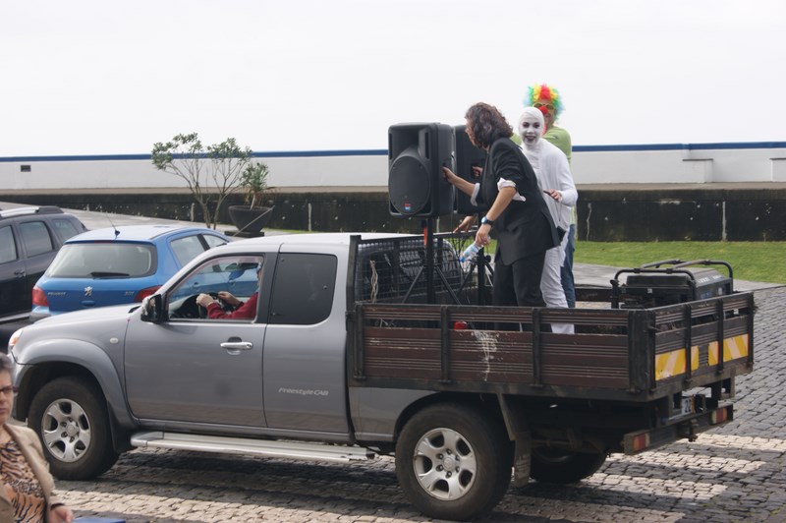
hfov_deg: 24.6
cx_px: 393
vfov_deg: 16.5
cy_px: 262
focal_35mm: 82
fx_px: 1800
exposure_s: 1/100
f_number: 8
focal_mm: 55
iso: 100
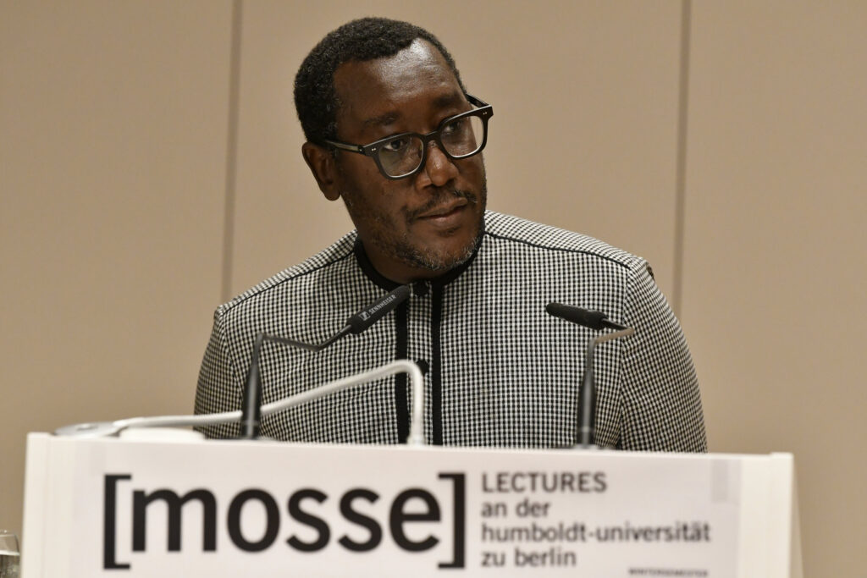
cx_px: 434
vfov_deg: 5.2
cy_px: 289
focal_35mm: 262
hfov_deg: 7.8
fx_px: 6322
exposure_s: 1/250
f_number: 4
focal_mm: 175
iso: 3200
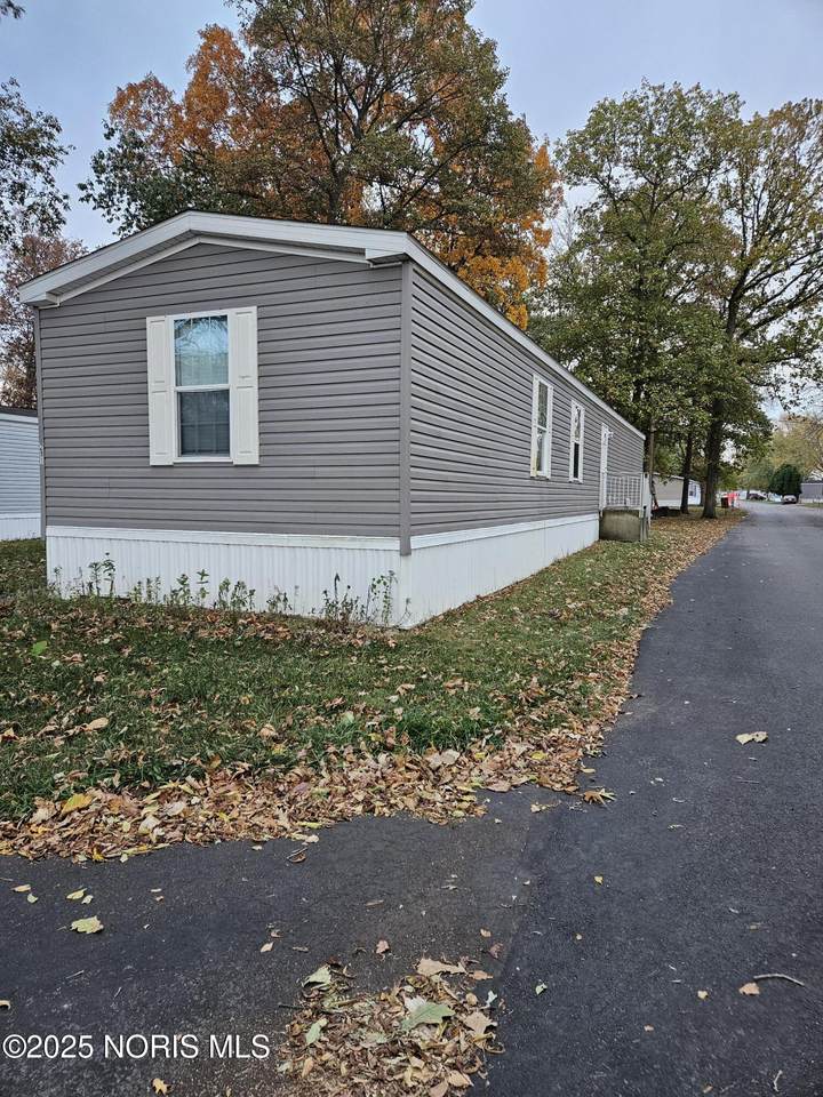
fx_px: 729
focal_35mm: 23
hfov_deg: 58.9
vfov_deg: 73.9
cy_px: 548
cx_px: 412
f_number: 1.8
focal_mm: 5.4
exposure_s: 1/120
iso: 320
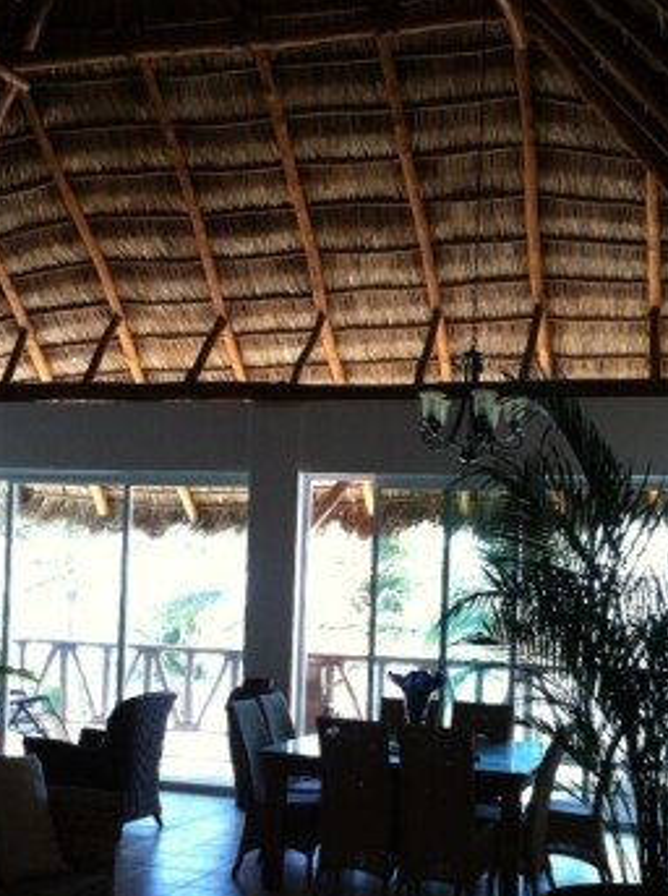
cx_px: 348
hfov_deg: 28.5
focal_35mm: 51
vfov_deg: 37.2
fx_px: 1316
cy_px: 585
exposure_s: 1/100
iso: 125
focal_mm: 3.85
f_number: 2.8
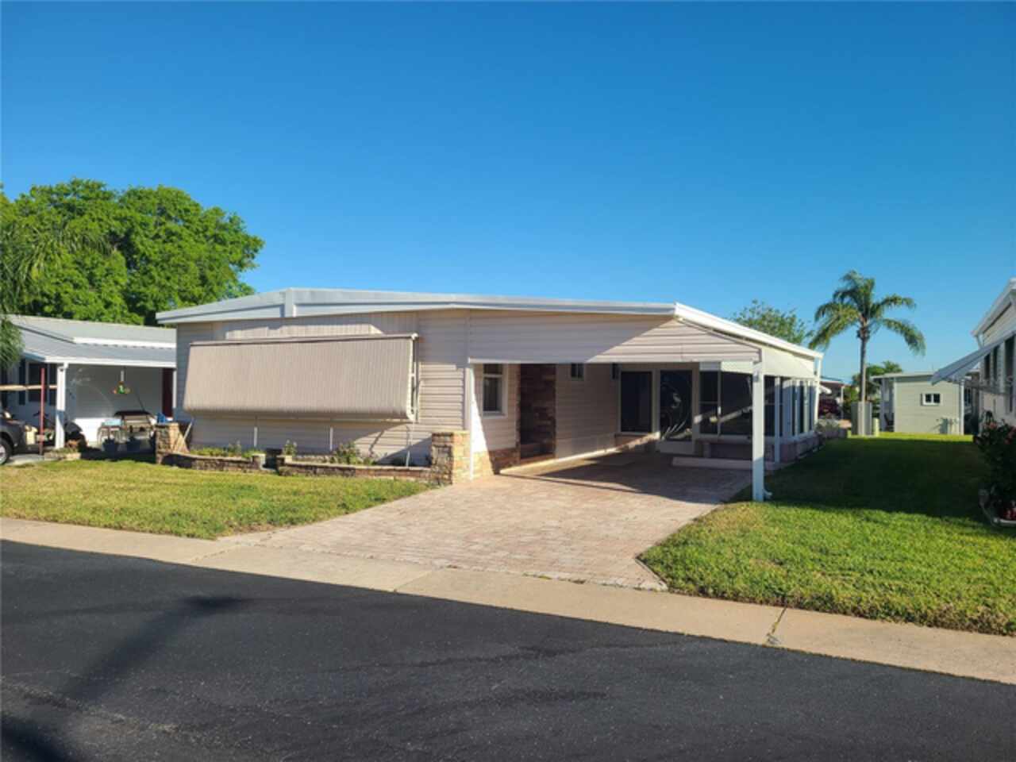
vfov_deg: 53.1
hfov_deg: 67.3
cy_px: 381
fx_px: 763
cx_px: 508
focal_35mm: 26
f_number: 1.8
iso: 40
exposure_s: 1/2228
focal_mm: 5.4
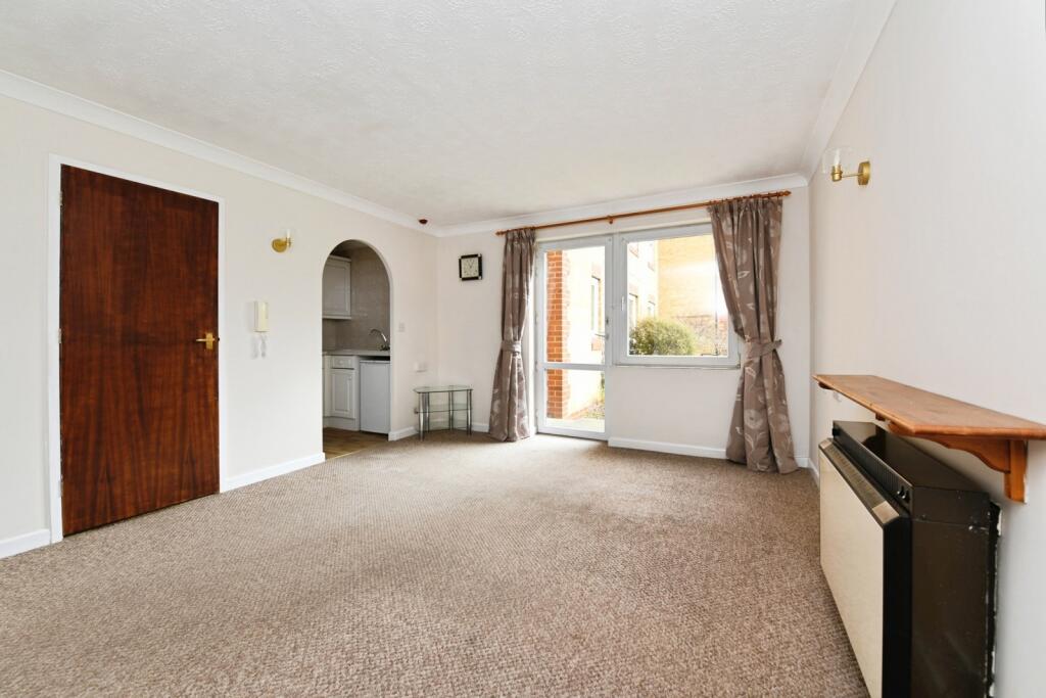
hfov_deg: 104.2
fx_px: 407
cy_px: 349
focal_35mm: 14
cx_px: 523
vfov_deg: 81.2
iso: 800
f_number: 8
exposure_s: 1/100
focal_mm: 14
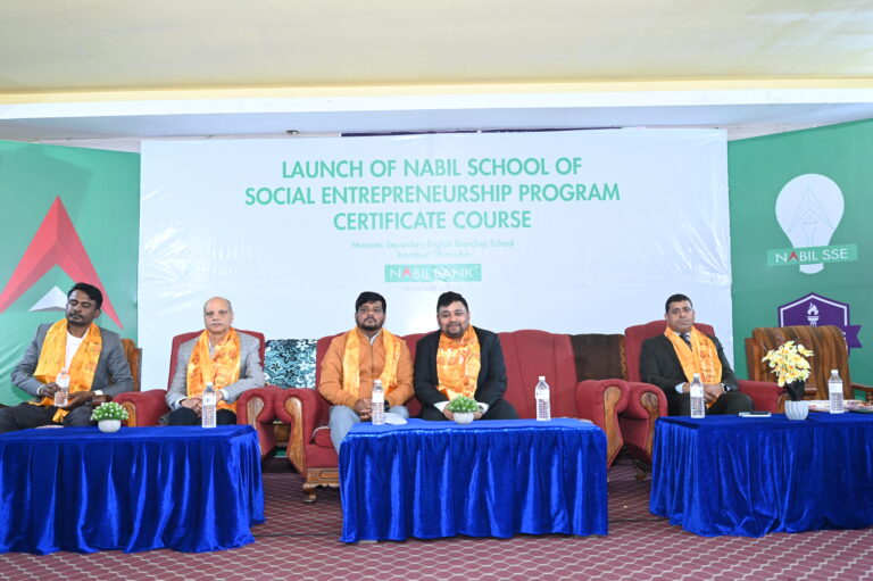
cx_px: 436
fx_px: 848
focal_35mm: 35
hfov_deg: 54.5
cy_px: 290
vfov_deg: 37.8
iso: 3200
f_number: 4
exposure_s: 1/160
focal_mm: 35
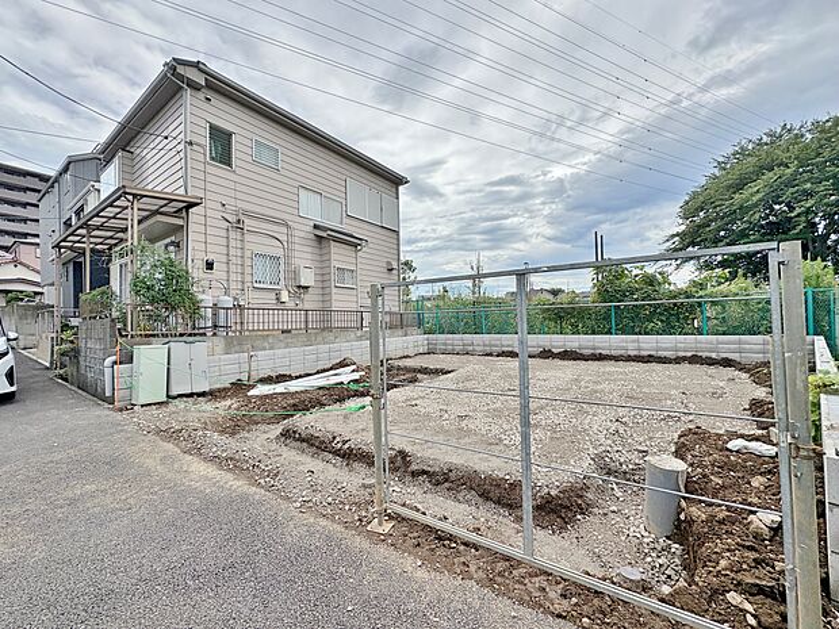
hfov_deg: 102.1
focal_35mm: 14
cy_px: 314
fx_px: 339
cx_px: 420
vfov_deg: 85.7
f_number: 2.2
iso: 40
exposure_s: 1/2273
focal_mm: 2.22
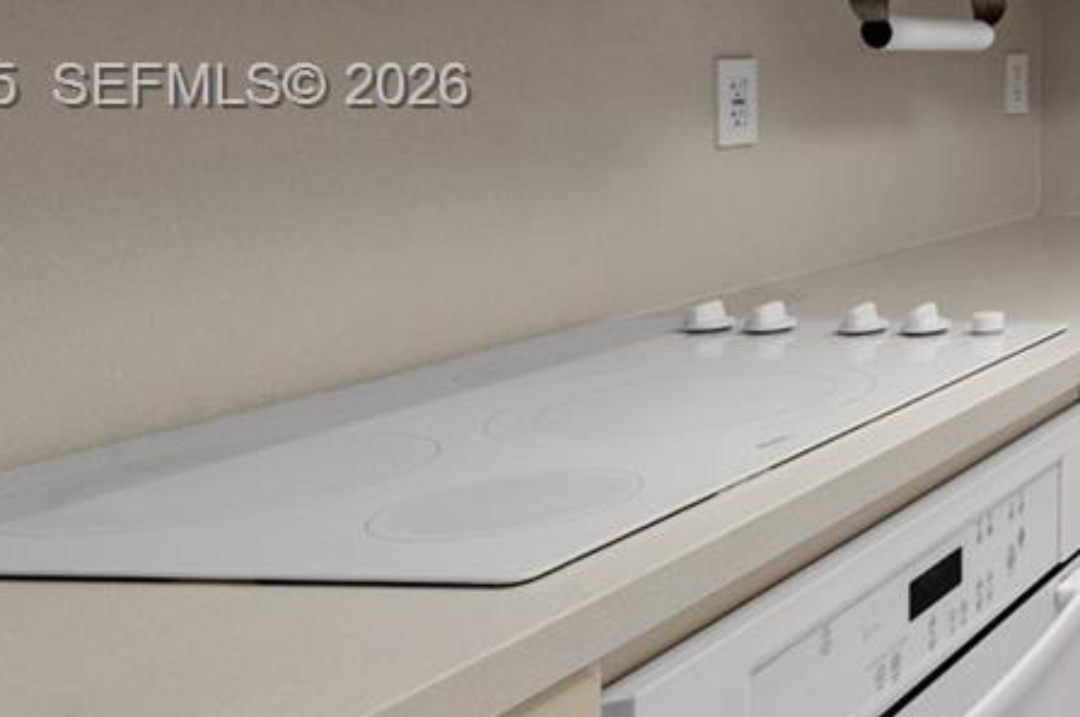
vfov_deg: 30.0
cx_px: 1650
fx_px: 1289
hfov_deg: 28.1
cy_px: 89
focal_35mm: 43
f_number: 8
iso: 320
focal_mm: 12
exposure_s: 1/10
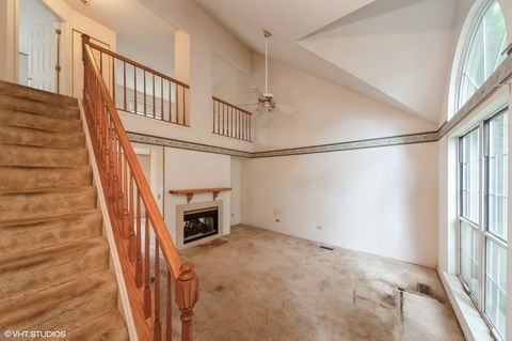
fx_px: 170
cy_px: 170
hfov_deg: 112.7
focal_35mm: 12
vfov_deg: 89.9
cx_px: 256
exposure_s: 1/3
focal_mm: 12
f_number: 8
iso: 200
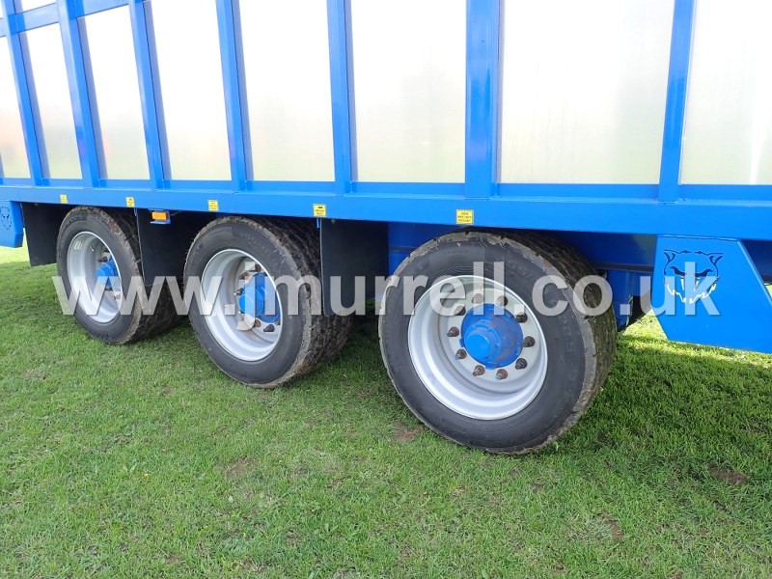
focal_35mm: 25
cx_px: 386
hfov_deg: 69.4
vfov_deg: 54.9
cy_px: 290
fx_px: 558
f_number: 2.8
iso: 100
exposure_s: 1/200
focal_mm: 4.5
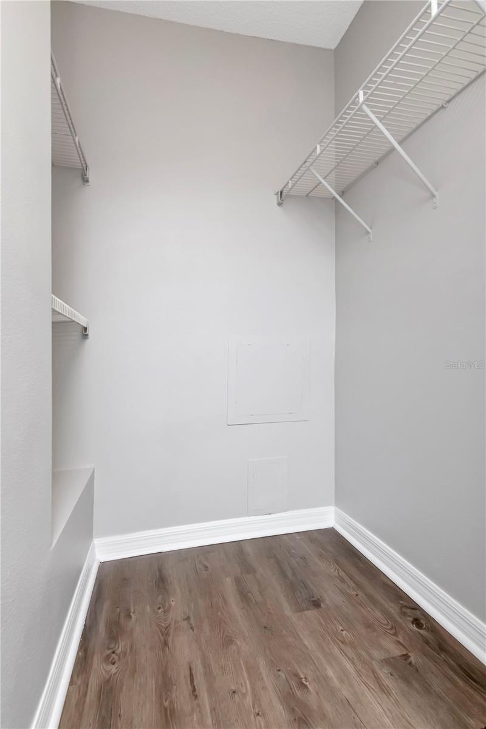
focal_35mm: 16
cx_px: 243
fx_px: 334
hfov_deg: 72.1
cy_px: 364
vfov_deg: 95.0
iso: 1250
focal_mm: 11
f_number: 7.1
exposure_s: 1/160
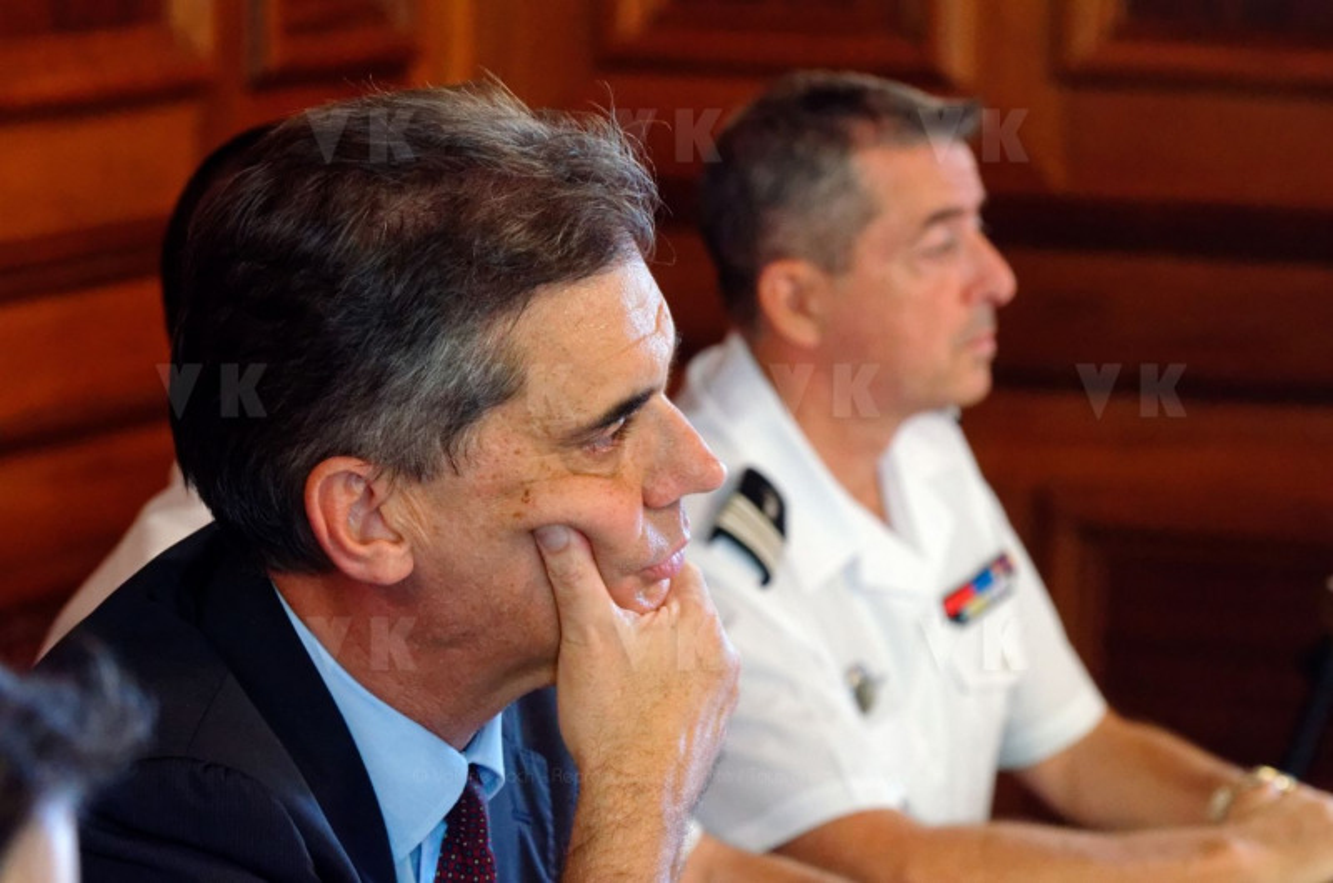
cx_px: 666
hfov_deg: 13.1
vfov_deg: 8.7
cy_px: 442
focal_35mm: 158
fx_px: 5820
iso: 800
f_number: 5
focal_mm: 105
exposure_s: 1/50
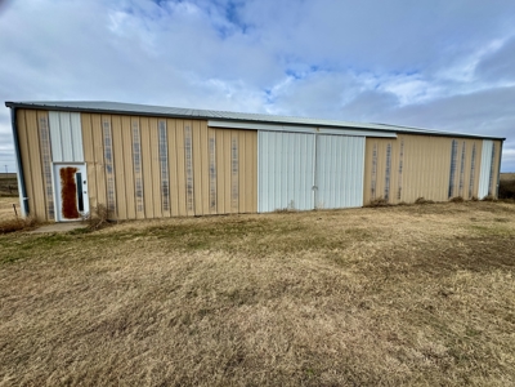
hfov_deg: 102.1
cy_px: 194
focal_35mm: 14
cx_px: 258
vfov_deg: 85.7
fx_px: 208
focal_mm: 2.22
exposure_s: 1/1709
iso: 50
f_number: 2.2
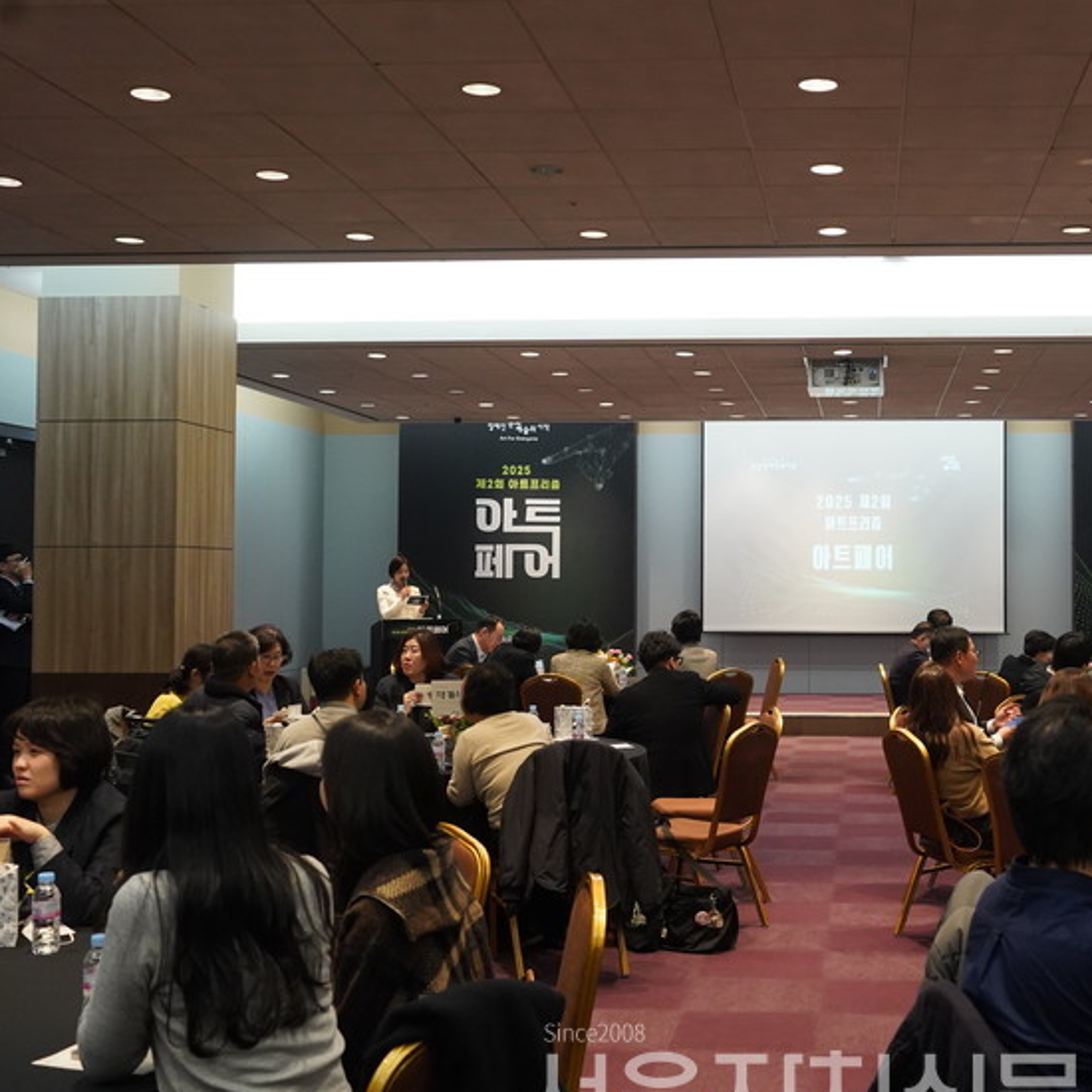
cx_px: 772
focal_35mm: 46
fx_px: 1642
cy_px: 534
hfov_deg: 36.2
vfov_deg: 36.8
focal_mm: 31
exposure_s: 1/160
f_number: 4.5
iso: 3200
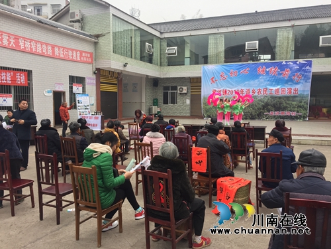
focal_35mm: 29
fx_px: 277
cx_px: 166
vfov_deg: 48.2
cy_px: 124
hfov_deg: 61.7
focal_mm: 4.15
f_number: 2.2
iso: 40
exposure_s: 1/100
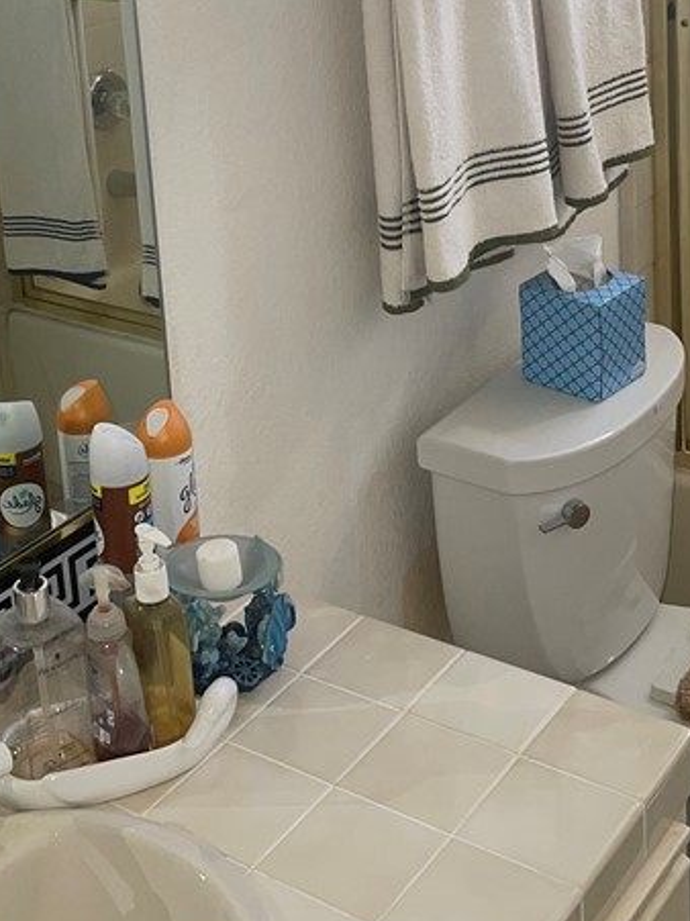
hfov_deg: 24.8
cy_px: 94
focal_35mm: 59
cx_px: 276
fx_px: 1569
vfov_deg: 31.2
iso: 50
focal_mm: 4.2
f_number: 1.6
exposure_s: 1/28
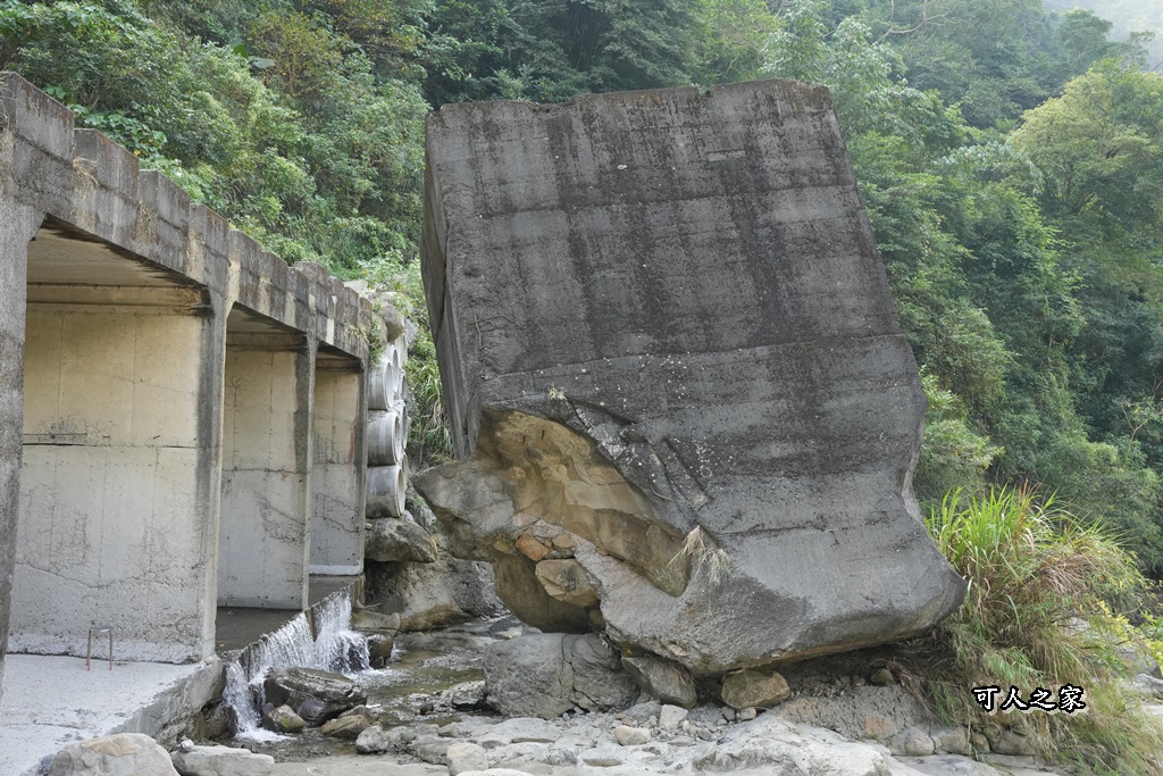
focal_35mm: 34
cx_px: 582
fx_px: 1102
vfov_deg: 38.8
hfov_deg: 55.7
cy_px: 388
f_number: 8
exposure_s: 1/400
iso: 2500
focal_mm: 34.1
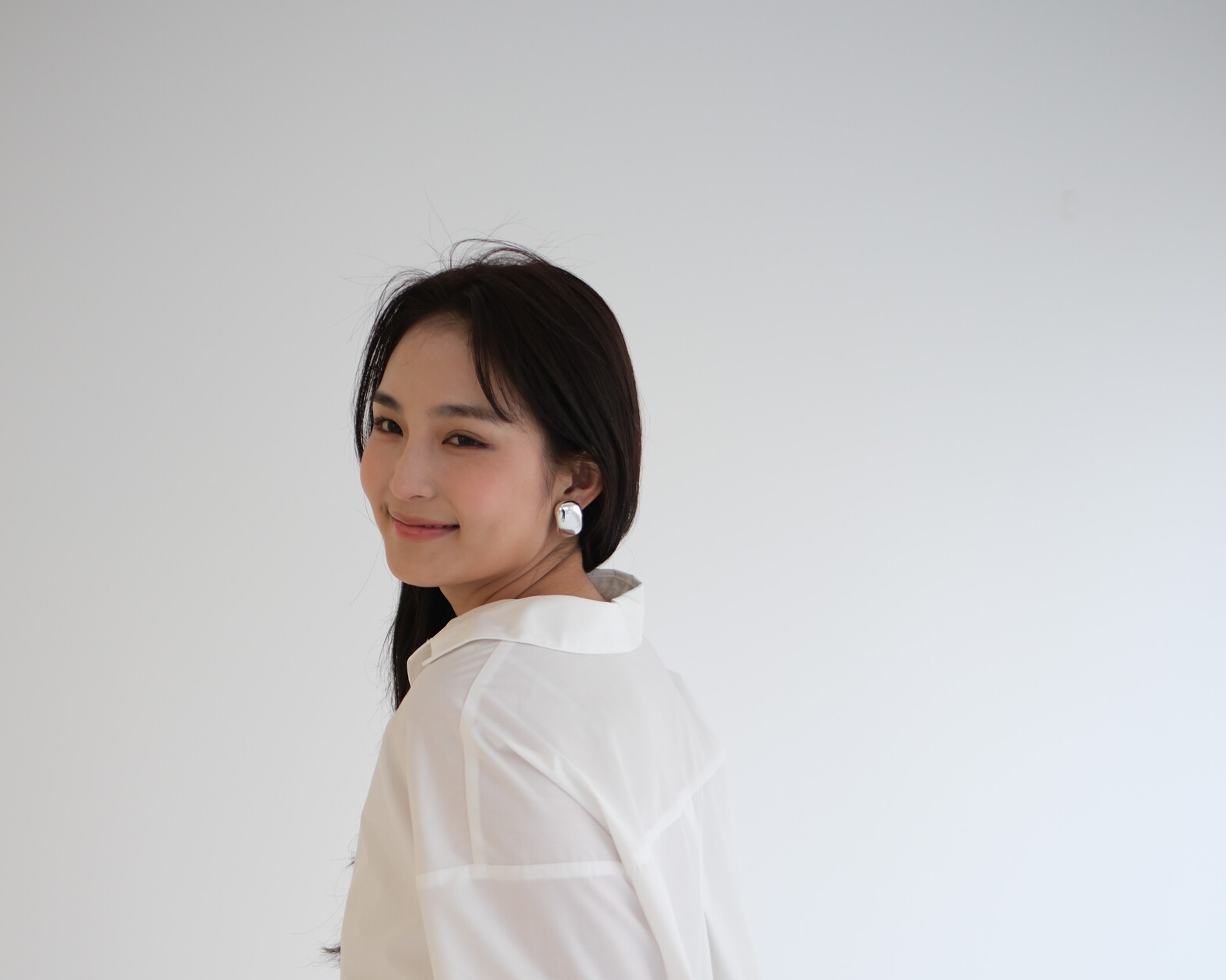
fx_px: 1814
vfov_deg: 29.3
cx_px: 605
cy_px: 833
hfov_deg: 37.3
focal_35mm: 50
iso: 125
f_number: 1.4
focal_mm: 23
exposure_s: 1/125
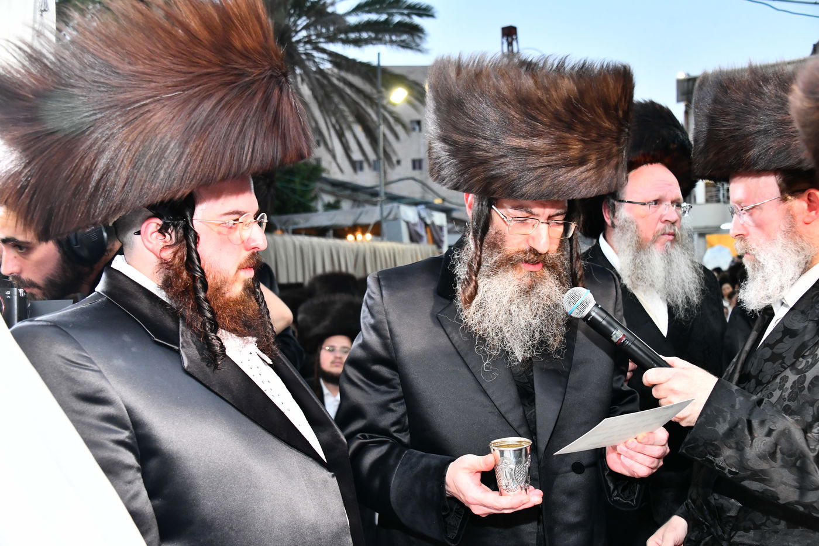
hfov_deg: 48.5
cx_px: 410
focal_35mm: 40
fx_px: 910
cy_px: 273
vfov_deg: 33.4
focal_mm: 40
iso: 2000
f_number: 5.6
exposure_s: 1/160
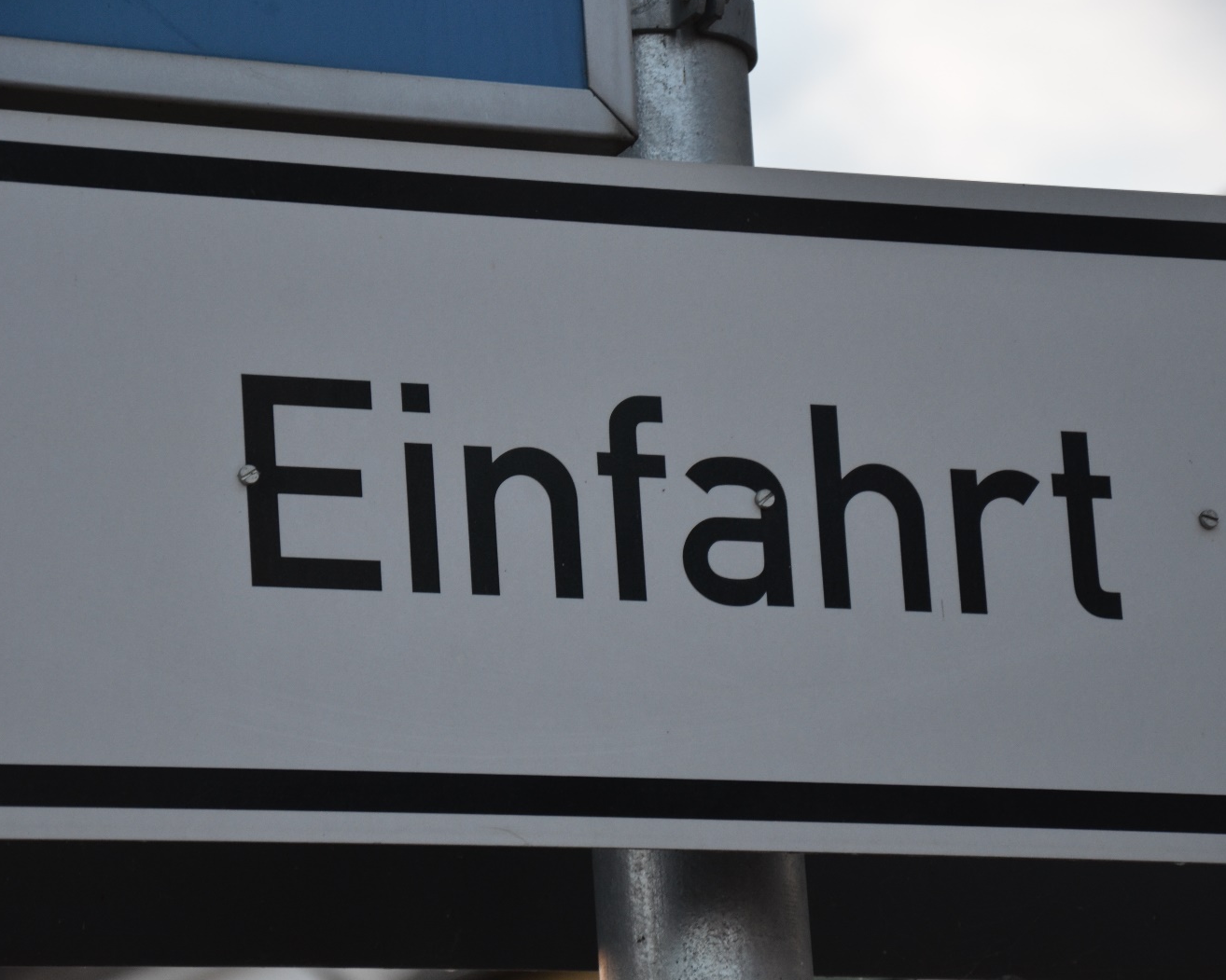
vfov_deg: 8.6
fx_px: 6515
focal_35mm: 180
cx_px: 588
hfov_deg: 10.7
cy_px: 489
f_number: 5.6
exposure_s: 1/60
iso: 400
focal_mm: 105
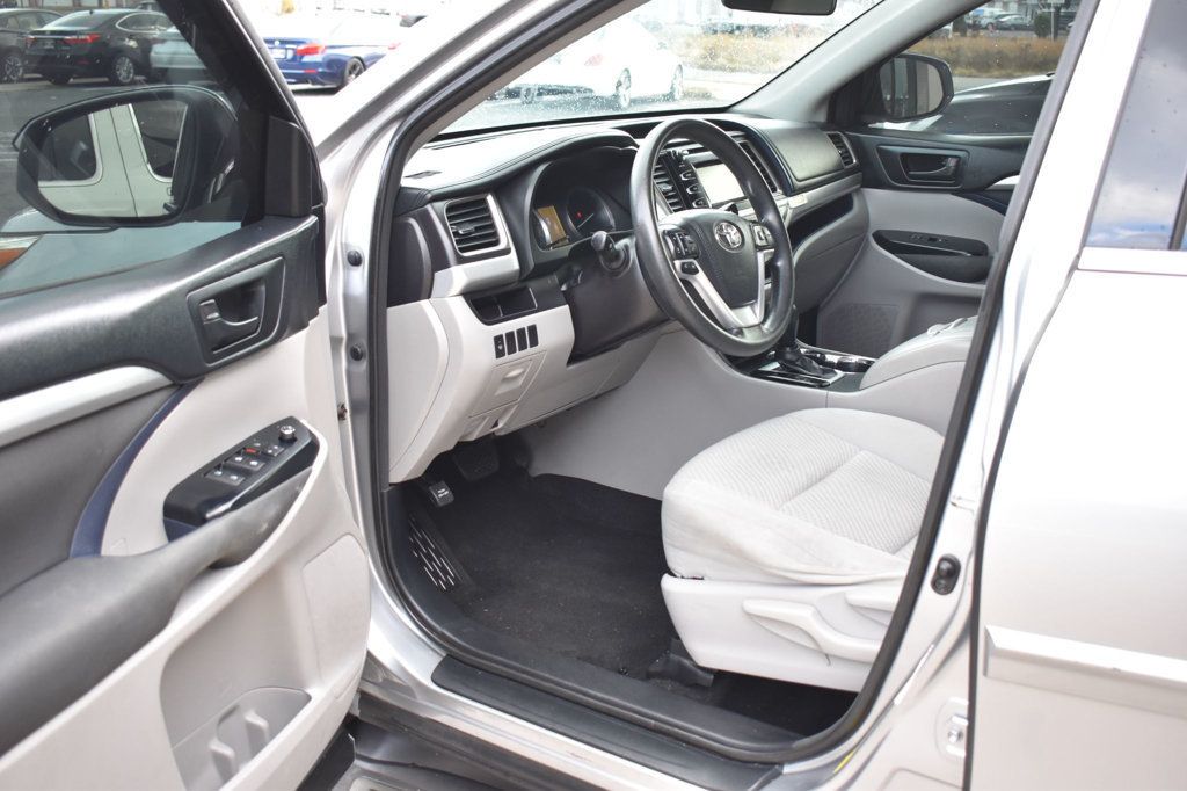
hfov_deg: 51.3
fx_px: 1236
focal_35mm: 38
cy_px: 396
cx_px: 594
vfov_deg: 35.5
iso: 800
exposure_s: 1/125
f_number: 4.5
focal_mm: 25
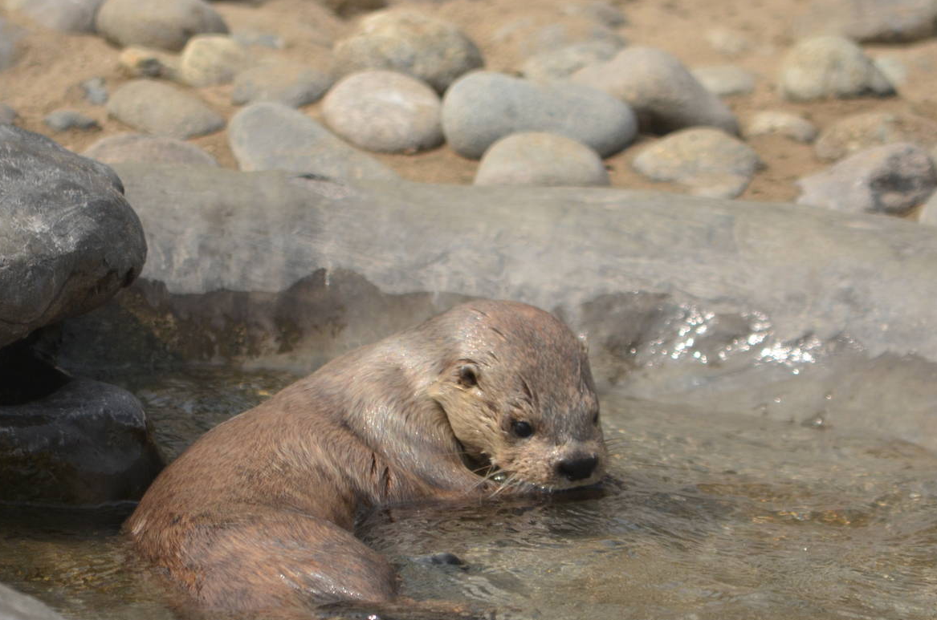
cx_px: 503
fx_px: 14961
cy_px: 403
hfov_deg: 3.6
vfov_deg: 2.4
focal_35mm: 576
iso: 500
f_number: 5.6
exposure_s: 1/4000
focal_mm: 280
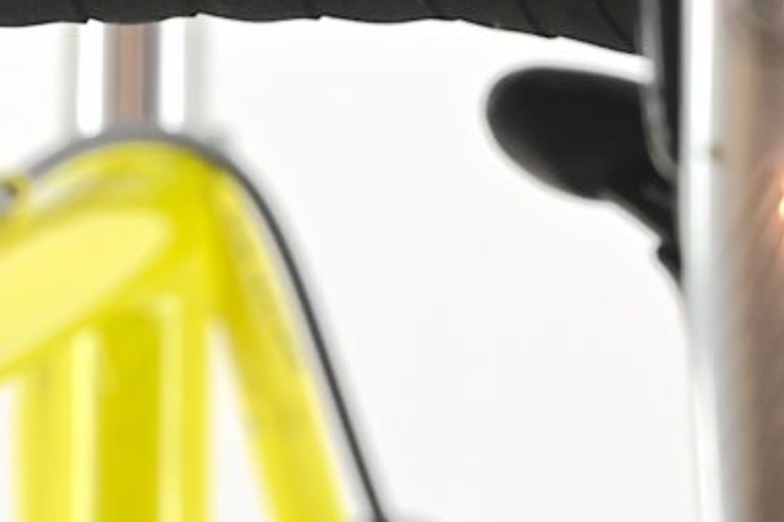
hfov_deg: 5.8
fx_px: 7706
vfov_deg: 3.9
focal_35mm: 354
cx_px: -243
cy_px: 500
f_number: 9
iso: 250
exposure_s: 1/30
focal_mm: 70
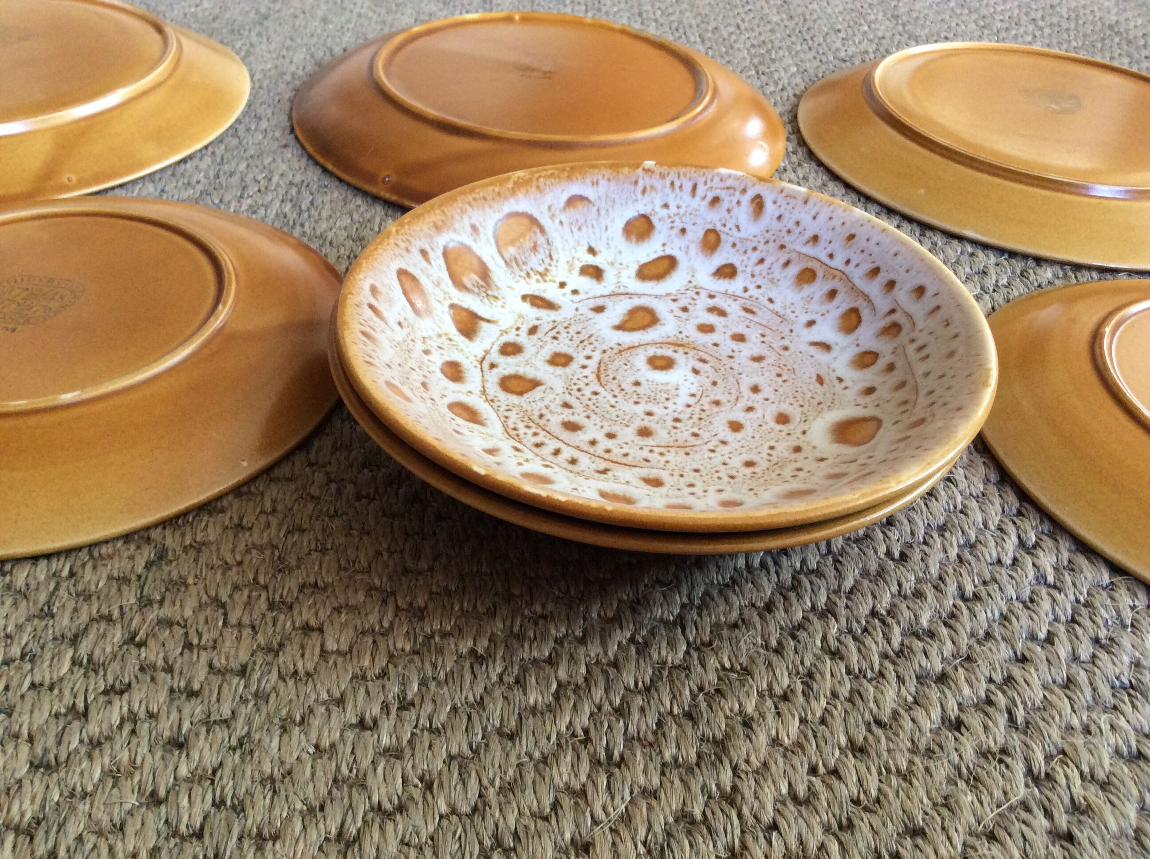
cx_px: 575
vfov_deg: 44.1
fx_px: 1062
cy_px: 430
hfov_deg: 56.9
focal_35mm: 32
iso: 125
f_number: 2.4
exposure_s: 1/25
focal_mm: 3.3
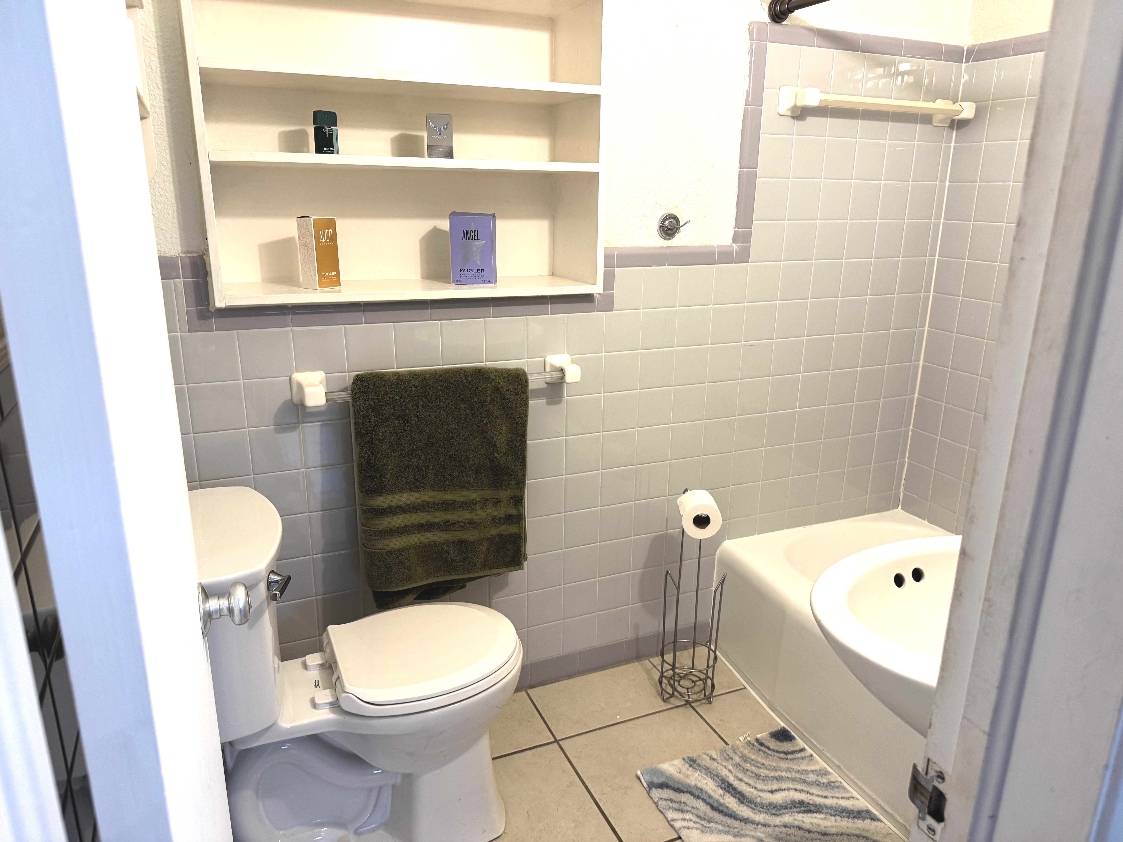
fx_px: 779
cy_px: 421
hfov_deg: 71.6
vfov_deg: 56.8
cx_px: 562
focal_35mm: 24
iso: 200
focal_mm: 6.76
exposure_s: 1/64
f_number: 1.78
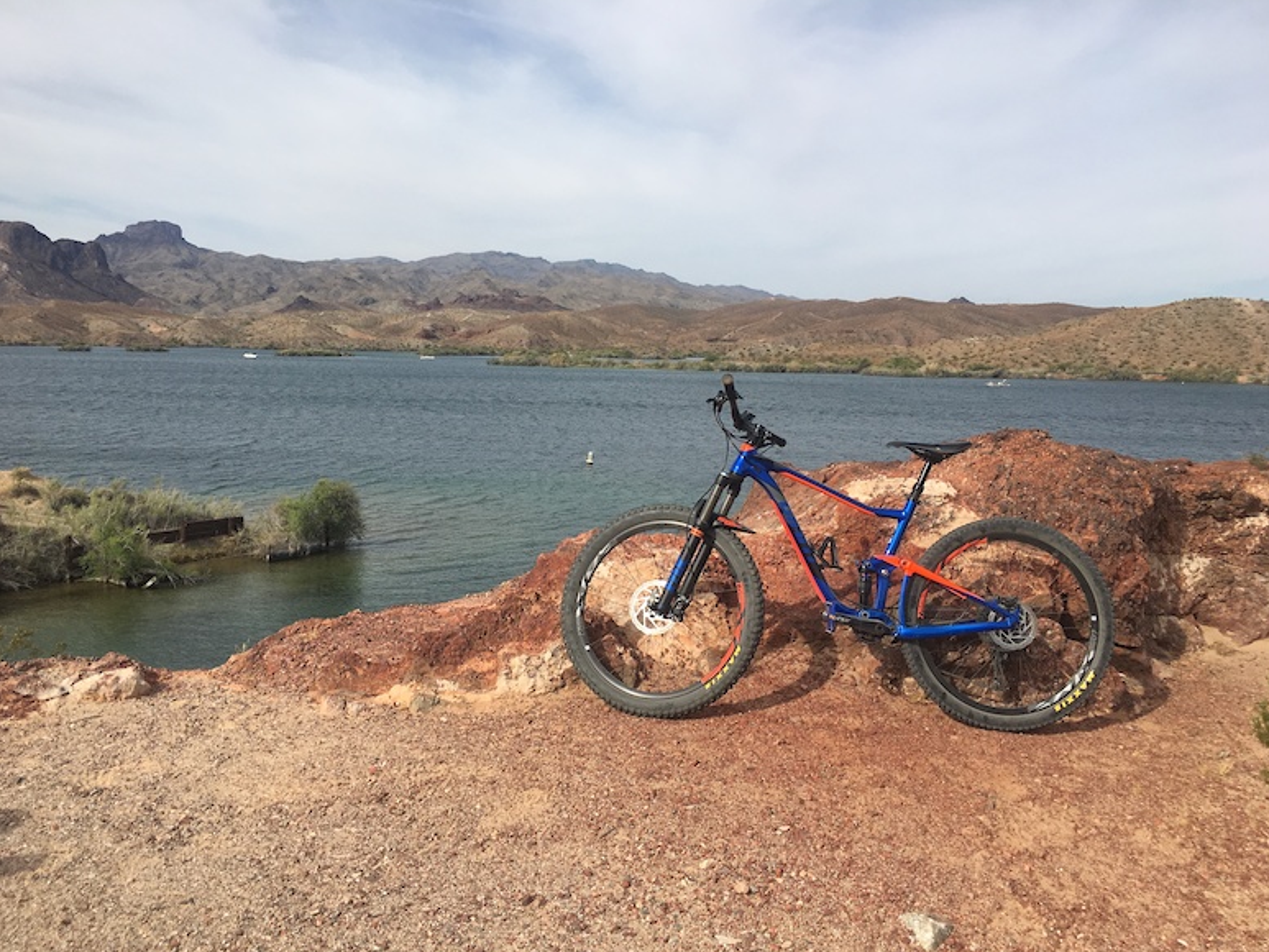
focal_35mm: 30
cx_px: 629
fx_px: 1100
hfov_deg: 60.0
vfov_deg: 46.8
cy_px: 487
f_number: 2.2
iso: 25
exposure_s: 1/2079
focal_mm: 4.15
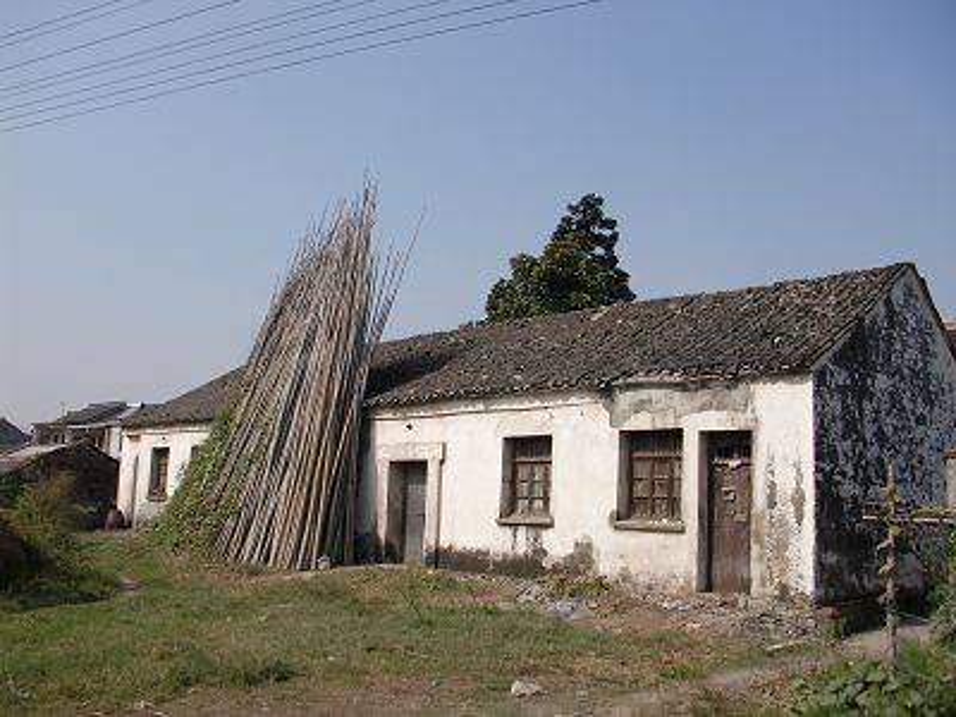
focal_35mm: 36
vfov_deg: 39.7
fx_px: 994
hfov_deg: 51.4
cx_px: 478
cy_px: 358
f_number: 7.9
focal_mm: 6.3
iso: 64
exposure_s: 1/250
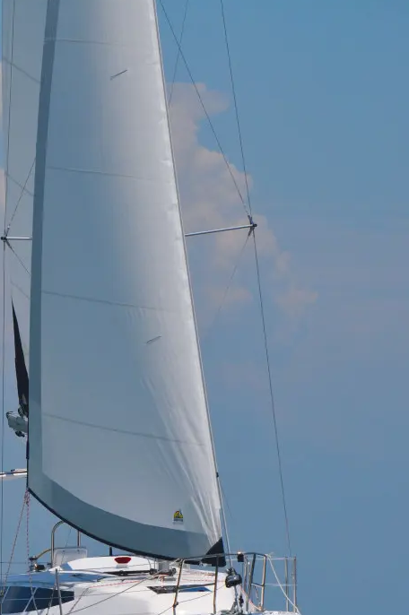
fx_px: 7069
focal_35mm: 414
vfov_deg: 5.0
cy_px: 466
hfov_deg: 3.3
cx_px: 109
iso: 200
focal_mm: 180
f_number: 9
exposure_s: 1/1250
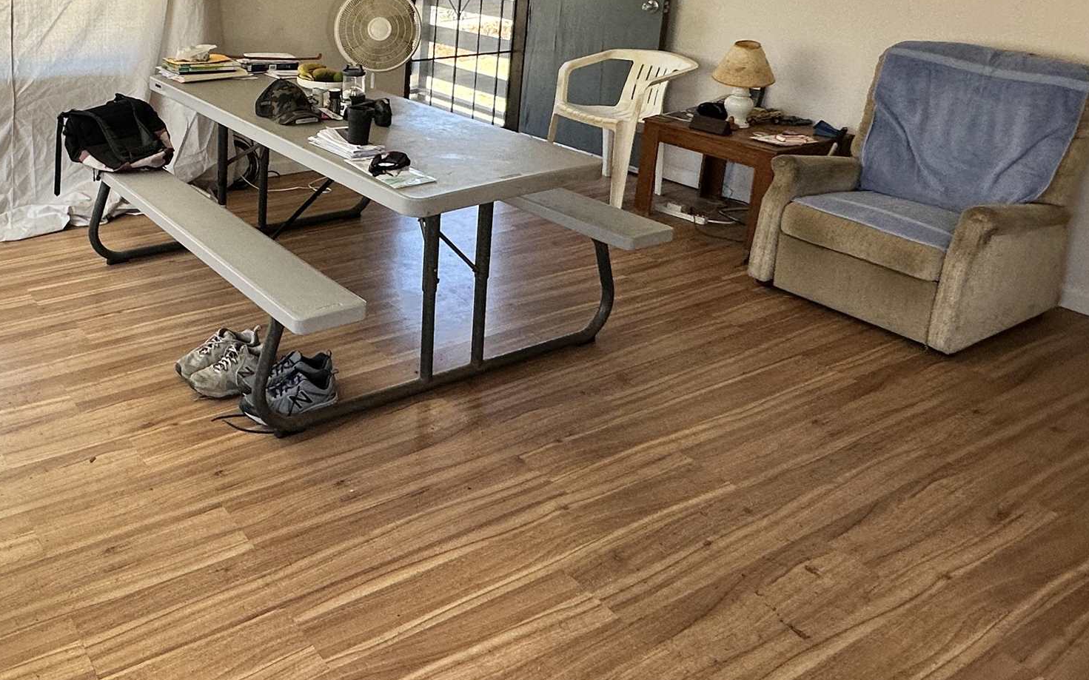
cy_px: 123
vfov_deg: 38.8
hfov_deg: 57.1
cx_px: 232
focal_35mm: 31
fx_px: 920
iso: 80
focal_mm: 2.22
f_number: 2.2
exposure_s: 1/99
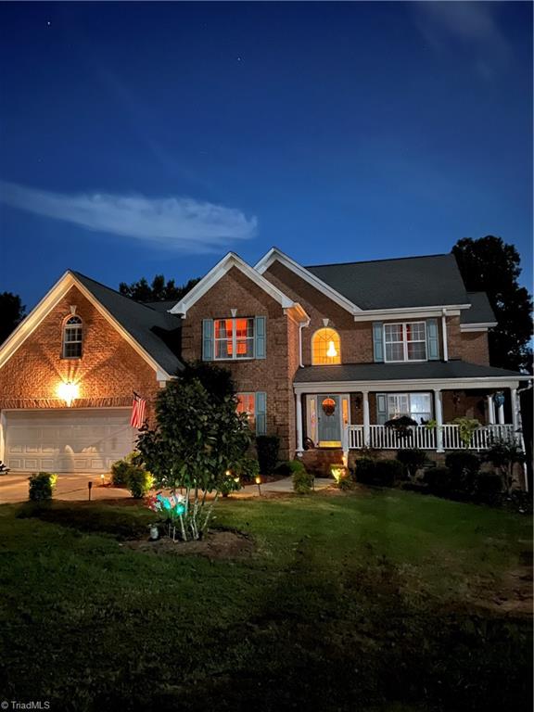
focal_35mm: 26
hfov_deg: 53.1
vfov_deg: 67.3
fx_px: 535
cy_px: 356
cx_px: 267
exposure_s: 1/2
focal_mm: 5.7
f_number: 1.5
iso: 2500
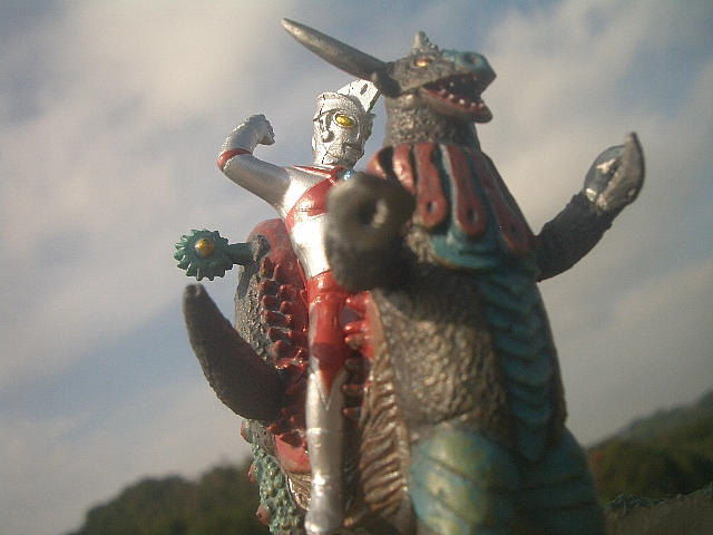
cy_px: 268
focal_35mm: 35
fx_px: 721
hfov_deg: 52.6
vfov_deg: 40.7
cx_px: 356
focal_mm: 5.8
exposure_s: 1/800
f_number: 4.3
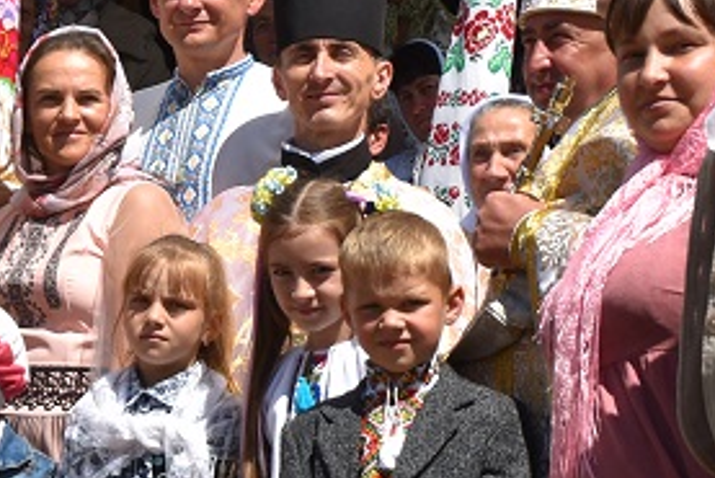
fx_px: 3415
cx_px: -57
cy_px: 169
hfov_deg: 11.8
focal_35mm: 172
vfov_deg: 8.0
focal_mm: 31
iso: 100
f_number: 9
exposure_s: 1/320
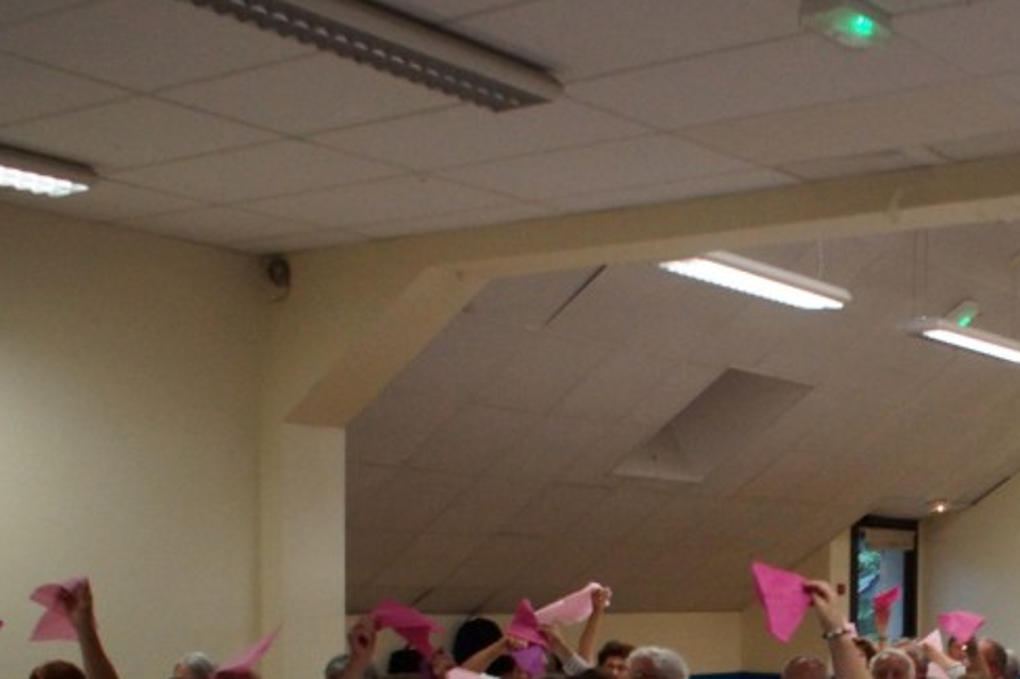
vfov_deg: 20.9
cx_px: 947
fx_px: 1784
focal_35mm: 63
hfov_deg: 30.3
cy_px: 677
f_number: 4
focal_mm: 20
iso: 1600
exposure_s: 1/160
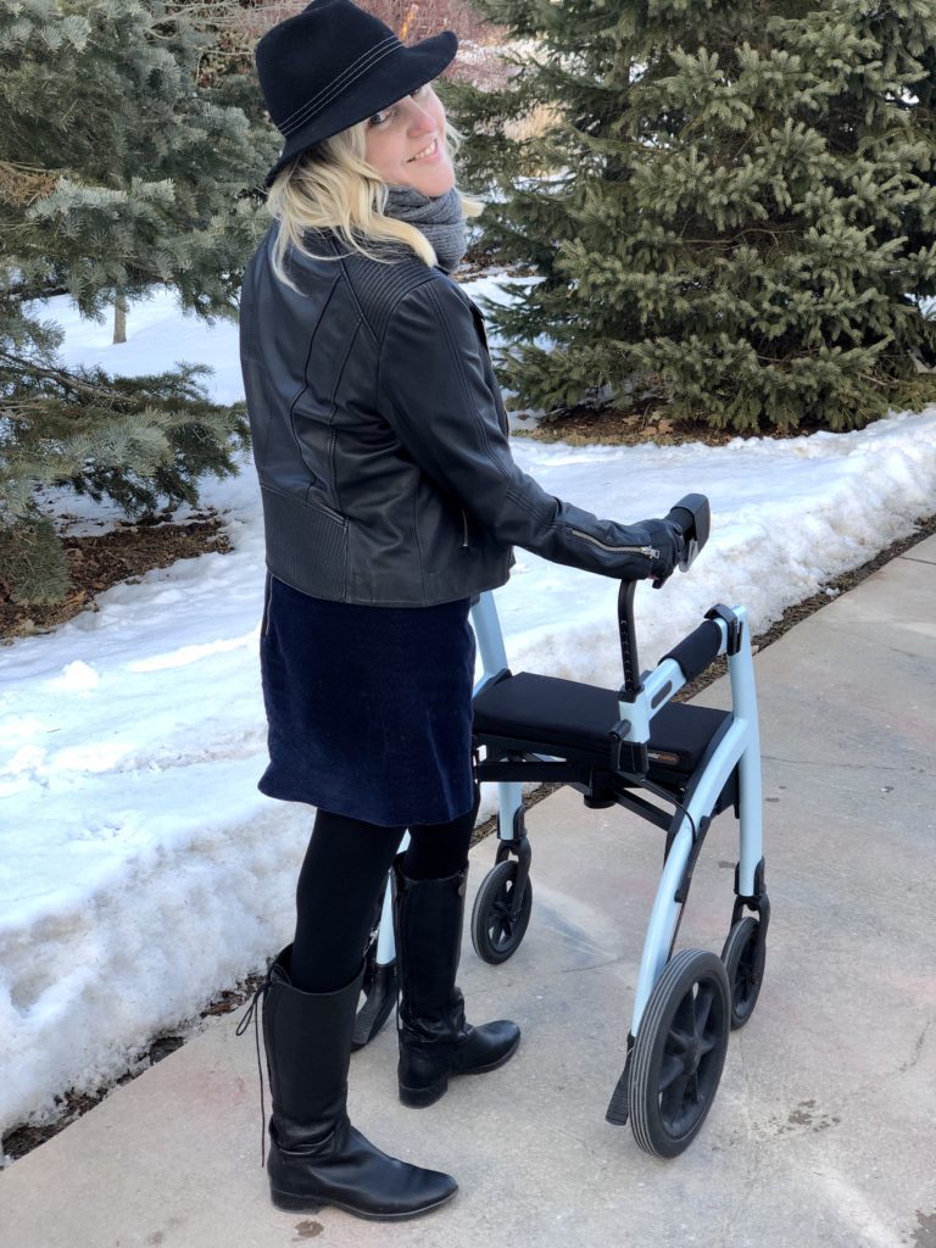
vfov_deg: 36.8
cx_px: 468
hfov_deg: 28.0
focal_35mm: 52
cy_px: 624
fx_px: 1875
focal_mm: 6
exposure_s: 1/120
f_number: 2.4
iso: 20
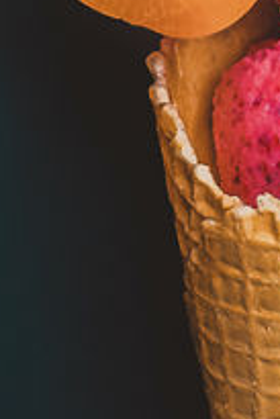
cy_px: -190
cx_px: 409
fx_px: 3750
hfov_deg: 4.3
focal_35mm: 322
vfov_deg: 6.3
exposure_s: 1/100
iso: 200
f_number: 8
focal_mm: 50
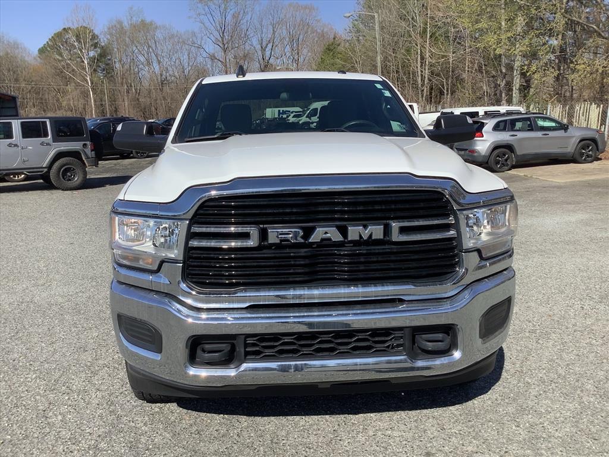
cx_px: 304
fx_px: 545
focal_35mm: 31
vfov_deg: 45.4
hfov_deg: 58.4
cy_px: 228
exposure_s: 1/1181
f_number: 2.4
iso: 25
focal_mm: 3.3
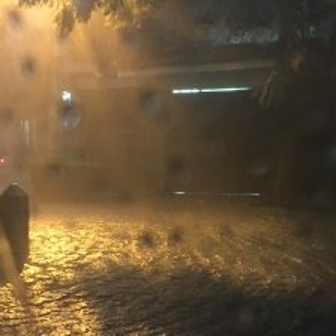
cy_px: 240
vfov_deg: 24.5
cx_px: 164
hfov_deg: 24.7
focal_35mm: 70
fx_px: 769
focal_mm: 4.15
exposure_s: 1/17
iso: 250
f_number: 2.2
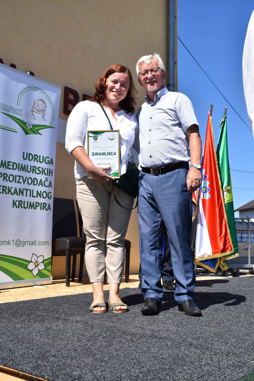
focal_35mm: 39
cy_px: 190
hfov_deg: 34.2
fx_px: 413
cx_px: 127
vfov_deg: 49.6
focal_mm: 26
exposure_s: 1/2000
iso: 400
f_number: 7.1
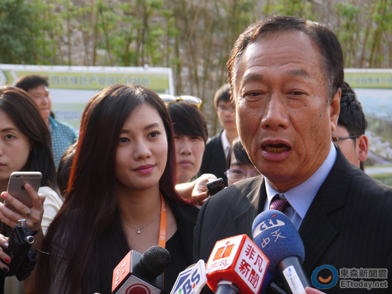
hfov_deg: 23.3
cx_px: 196
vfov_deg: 17.6
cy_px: 147
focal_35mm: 84
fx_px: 951
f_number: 5.6
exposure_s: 1/160
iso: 160
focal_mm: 42
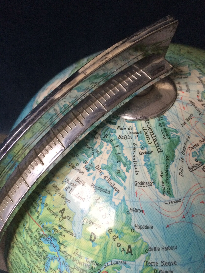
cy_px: 136
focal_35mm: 29
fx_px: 229
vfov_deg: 61.7
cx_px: 102
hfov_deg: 48.2
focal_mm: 4.15
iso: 250
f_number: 2.2
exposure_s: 1/33
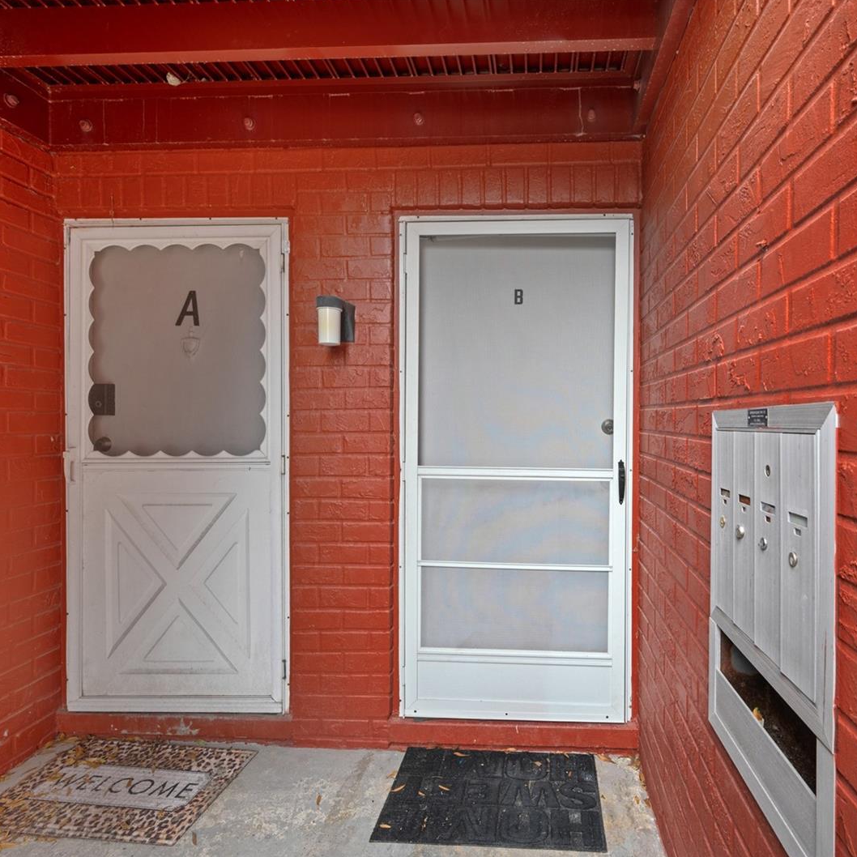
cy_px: 428
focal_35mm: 18
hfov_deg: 79.7
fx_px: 504
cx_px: 517
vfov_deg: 80.7
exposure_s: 1/8
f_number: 6.3
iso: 250
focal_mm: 14
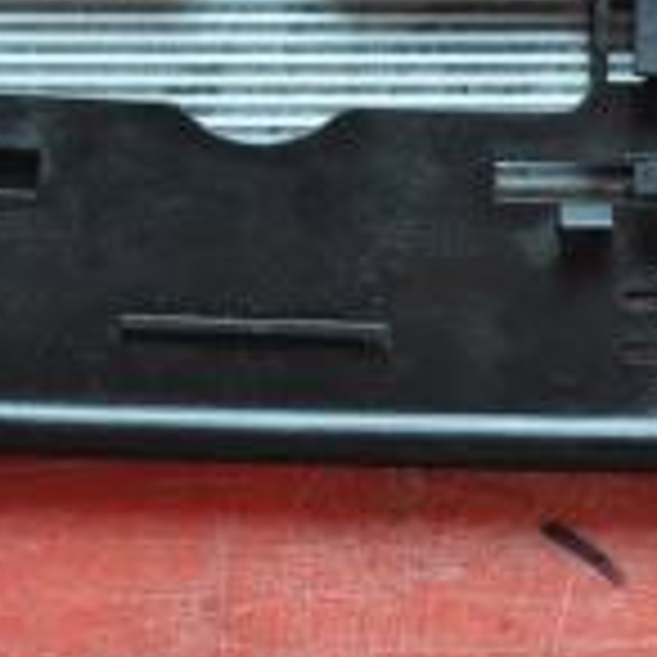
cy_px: 32
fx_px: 4509
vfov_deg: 8.3
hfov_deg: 8.3
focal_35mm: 210
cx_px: 225
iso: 400
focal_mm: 48
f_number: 4.8
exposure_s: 1/80
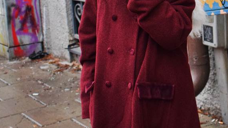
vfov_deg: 10.1
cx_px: 178
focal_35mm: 118
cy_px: -8
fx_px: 716
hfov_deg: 18.0
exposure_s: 1/60
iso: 1800
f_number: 4
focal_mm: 27
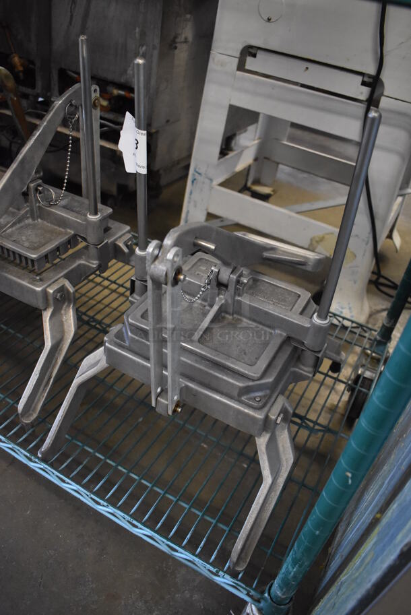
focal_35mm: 27
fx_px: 462
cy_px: 308
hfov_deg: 48.0
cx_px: 206
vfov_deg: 67.3
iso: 3200
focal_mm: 18
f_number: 3.5
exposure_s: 1/125
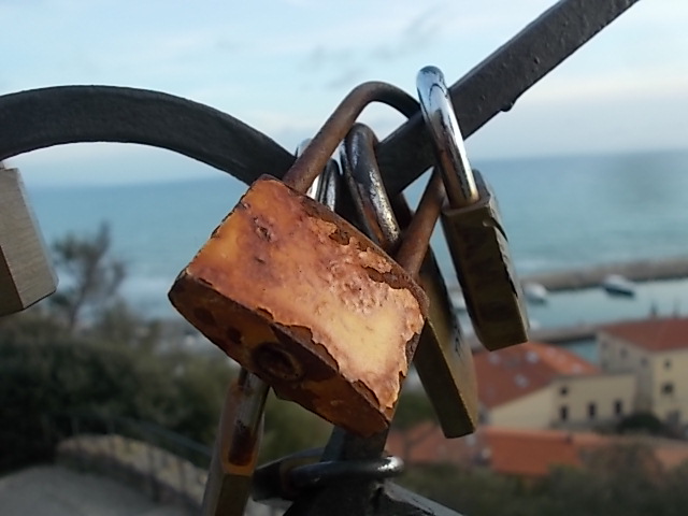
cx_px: 344
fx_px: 676
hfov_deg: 54.0
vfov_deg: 41.8
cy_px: 258
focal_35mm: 34
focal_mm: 6
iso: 80
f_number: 3.6
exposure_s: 1/100
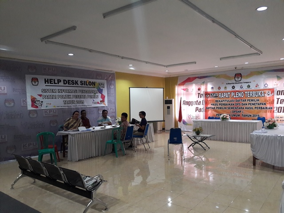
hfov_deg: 63.4
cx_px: 142
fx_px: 230
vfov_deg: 49.7
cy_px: 106
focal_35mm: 28
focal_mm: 3.7
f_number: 1.9
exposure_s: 1/33
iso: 160
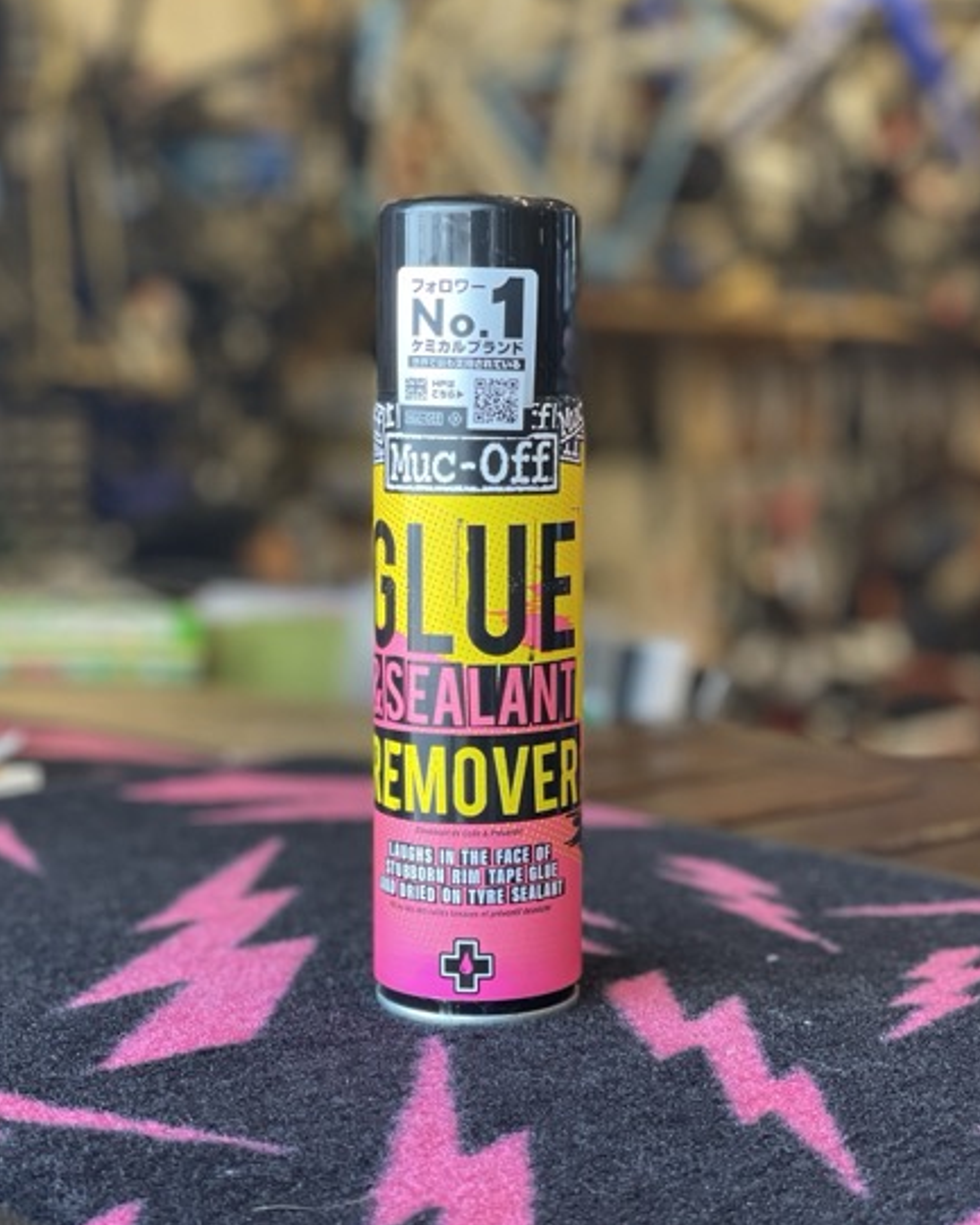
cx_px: 484
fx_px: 2175
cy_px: 573
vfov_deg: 31.4
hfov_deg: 25.4
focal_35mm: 60
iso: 200
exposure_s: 1/120
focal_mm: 6
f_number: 2
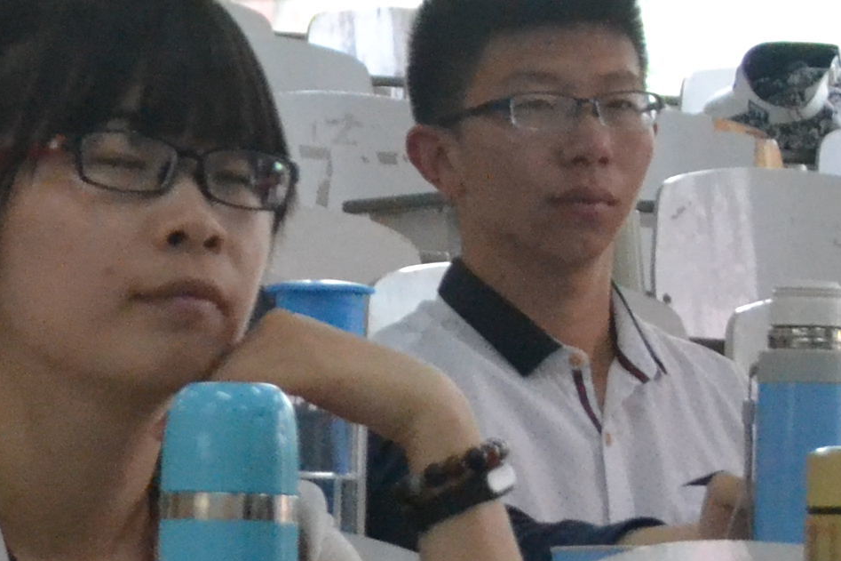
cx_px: -501
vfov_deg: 4.7
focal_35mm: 292
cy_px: -57
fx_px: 6820
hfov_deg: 6.9
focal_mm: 40
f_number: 6.3
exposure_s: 1/160
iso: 3200
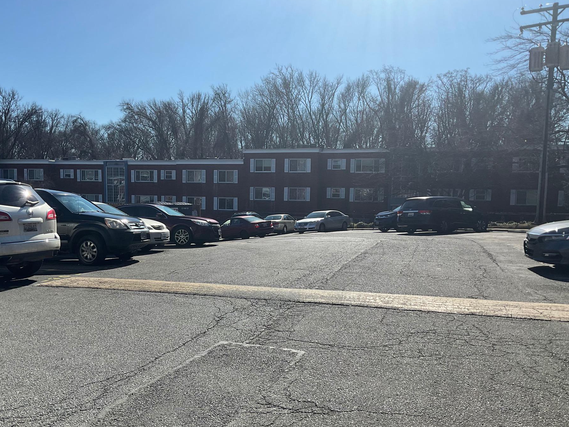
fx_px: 542
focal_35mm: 33
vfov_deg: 42.9
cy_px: 239
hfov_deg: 55.2
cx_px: 251
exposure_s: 1/2959
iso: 16
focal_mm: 3
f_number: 1.8
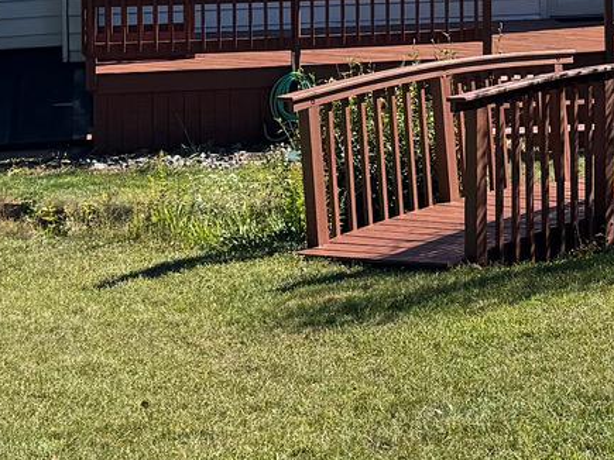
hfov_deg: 16.9
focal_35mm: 113
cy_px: -162
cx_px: 668
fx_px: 2004
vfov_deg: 12.6
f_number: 1.78
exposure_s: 1/3413
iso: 80
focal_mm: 6.76
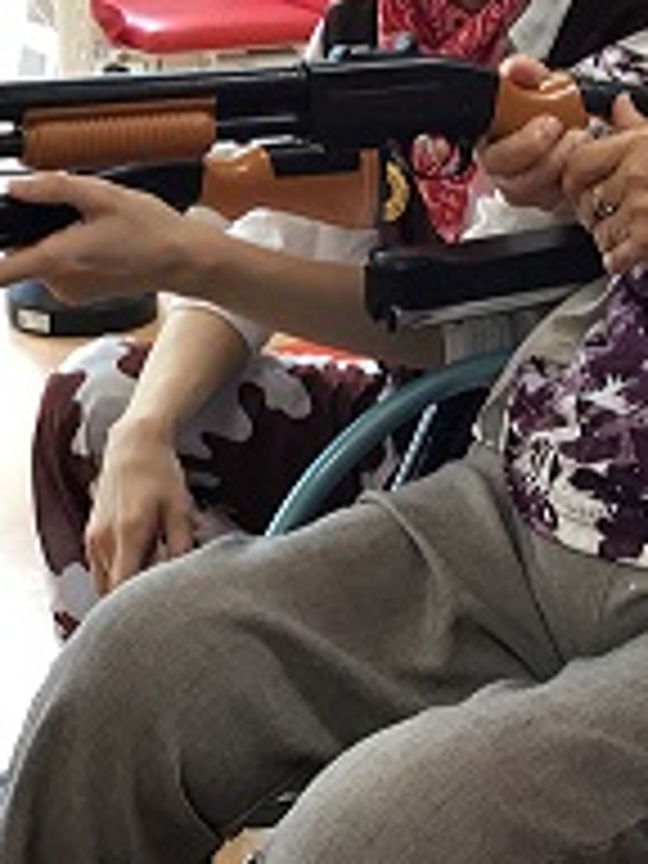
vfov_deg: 24.5
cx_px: 446
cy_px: 238
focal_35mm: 79
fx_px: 1972
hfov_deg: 18.6
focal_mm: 3.3
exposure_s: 1/30
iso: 25
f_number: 2.4
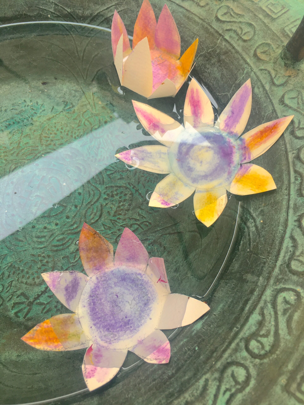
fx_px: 340
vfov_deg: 61.7
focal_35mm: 29
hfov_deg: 48.2
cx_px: 152
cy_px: 202
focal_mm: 4.15
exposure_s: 1/100
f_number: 2.2
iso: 25
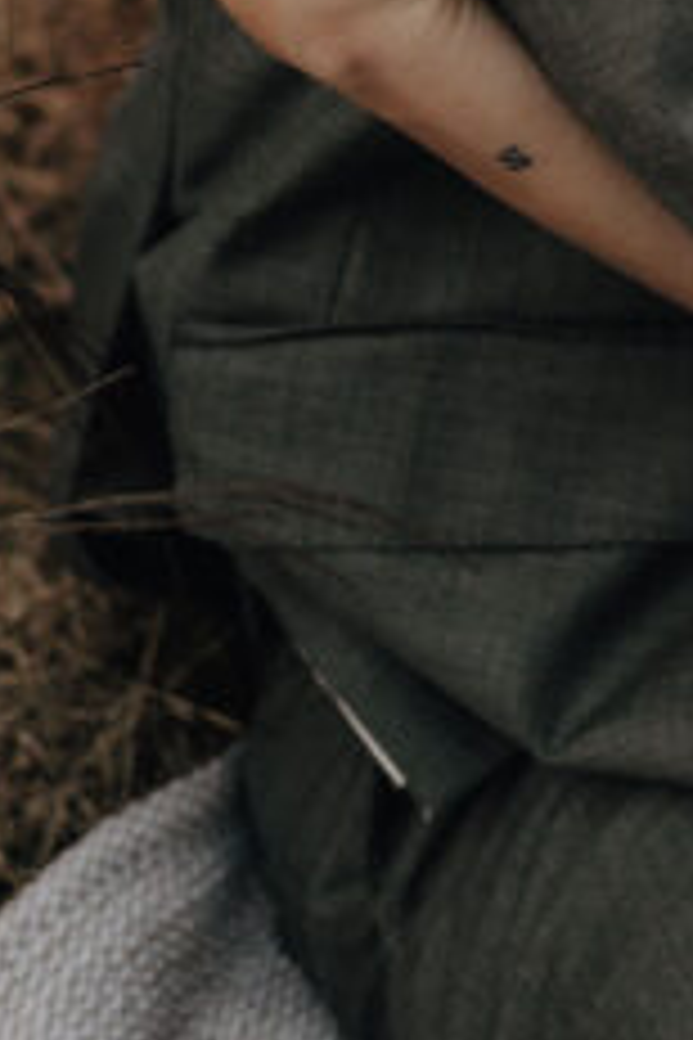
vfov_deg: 10.9
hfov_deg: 7.1
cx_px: 1634
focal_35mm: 182
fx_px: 5255
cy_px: -540
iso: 400
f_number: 1.8
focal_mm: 35
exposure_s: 1/250
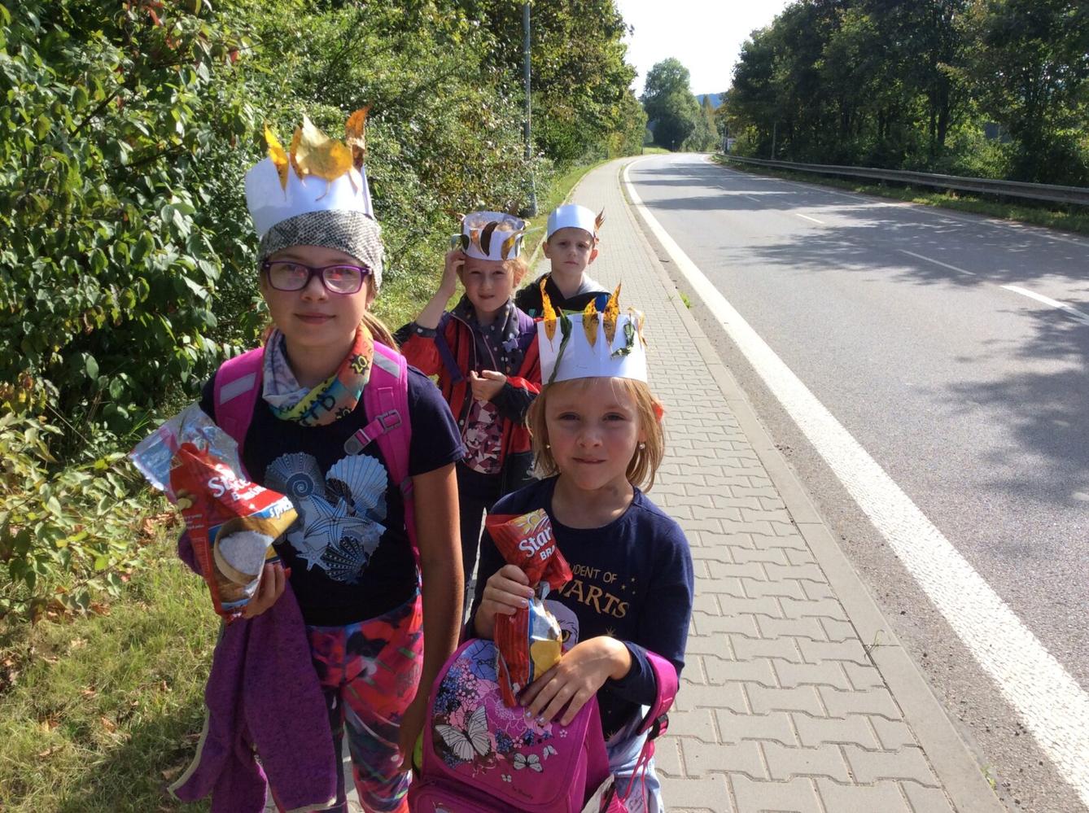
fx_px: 1005
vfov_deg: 44.0
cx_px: 544
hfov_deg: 56.9
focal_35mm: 32
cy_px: 406
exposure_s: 1/784
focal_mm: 3.3
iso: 32
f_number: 2.4
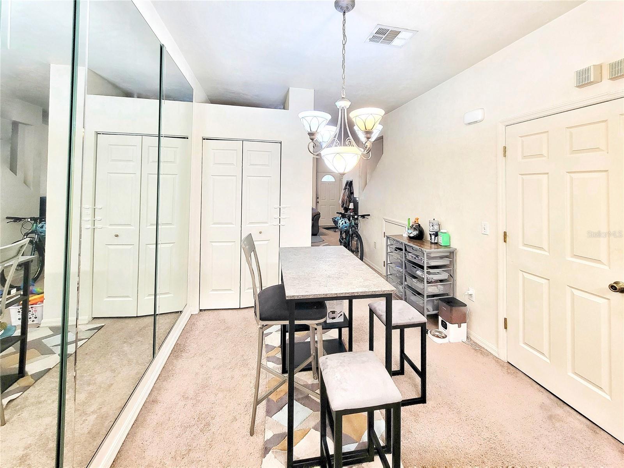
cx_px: 312
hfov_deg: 106.2
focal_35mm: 13
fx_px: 234
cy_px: 234
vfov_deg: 89.9
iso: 160
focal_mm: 2.2
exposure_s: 1/60.2
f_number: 2.2
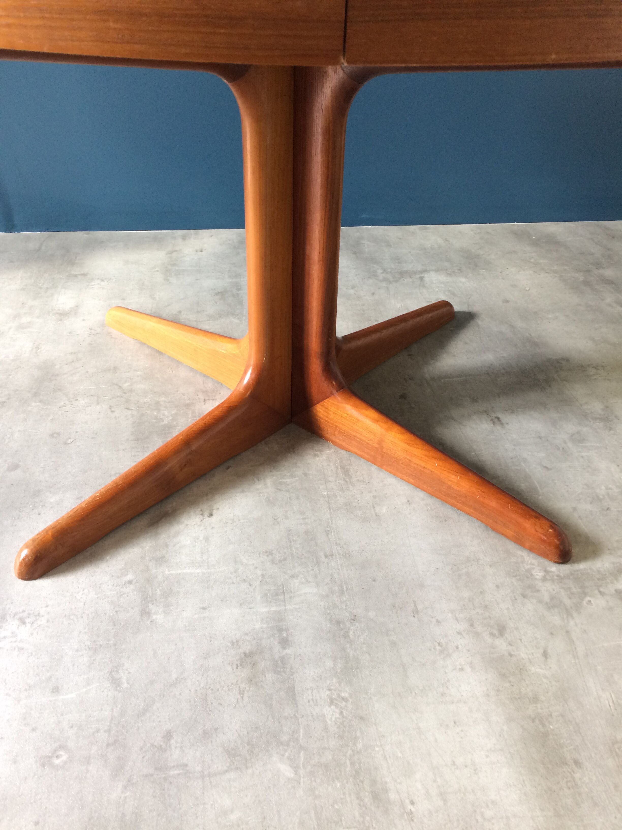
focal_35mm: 29
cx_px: 311
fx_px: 695
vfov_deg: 61.7
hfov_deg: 48.2
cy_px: 415
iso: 64
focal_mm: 4.15
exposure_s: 1/33
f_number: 2.2
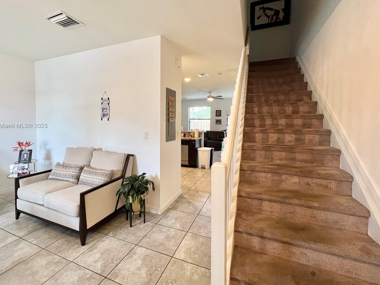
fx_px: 165
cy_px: 126
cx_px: 179
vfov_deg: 81.4
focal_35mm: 15
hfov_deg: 98.1
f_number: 1.8
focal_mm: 1.57
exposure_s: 1/60
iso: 320
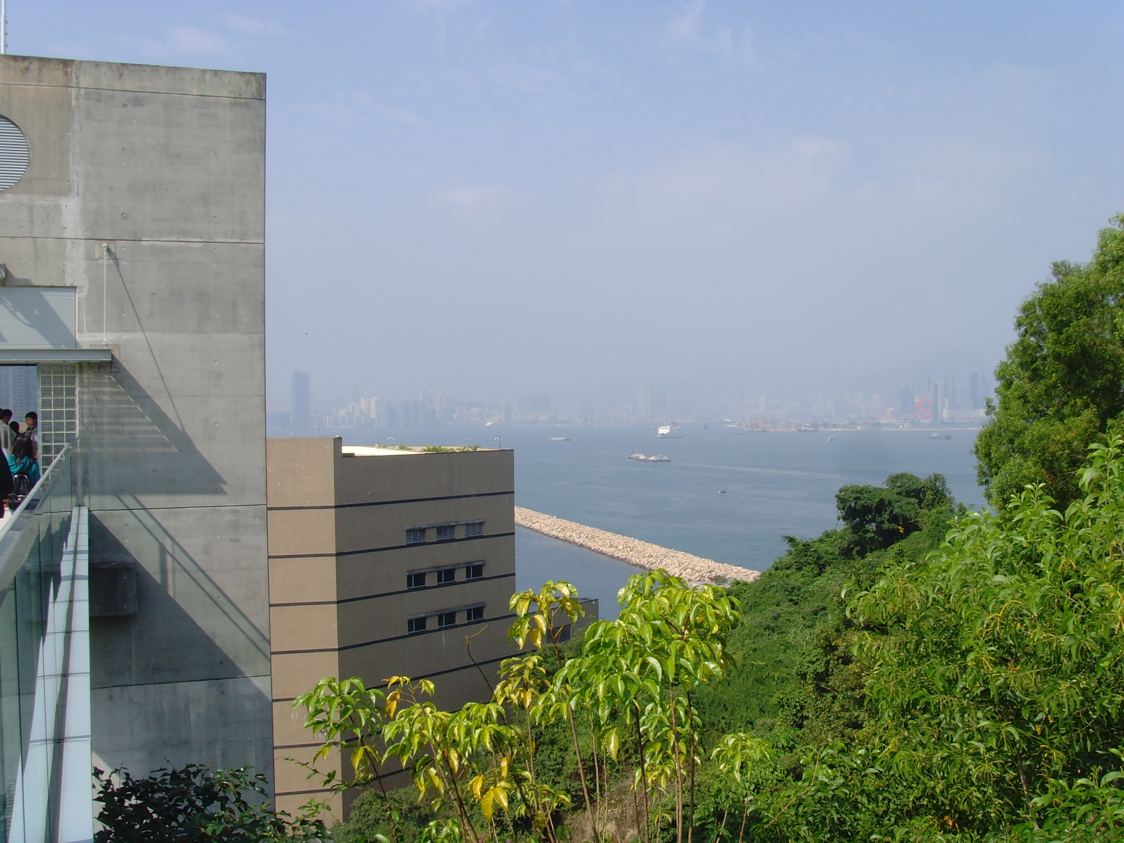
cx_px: 562
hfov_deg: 47.9
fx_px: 1266
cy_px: 422
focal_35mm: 39
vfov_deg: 36.8
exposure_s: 1/250
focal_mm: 6.6
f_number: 6.3
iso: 80
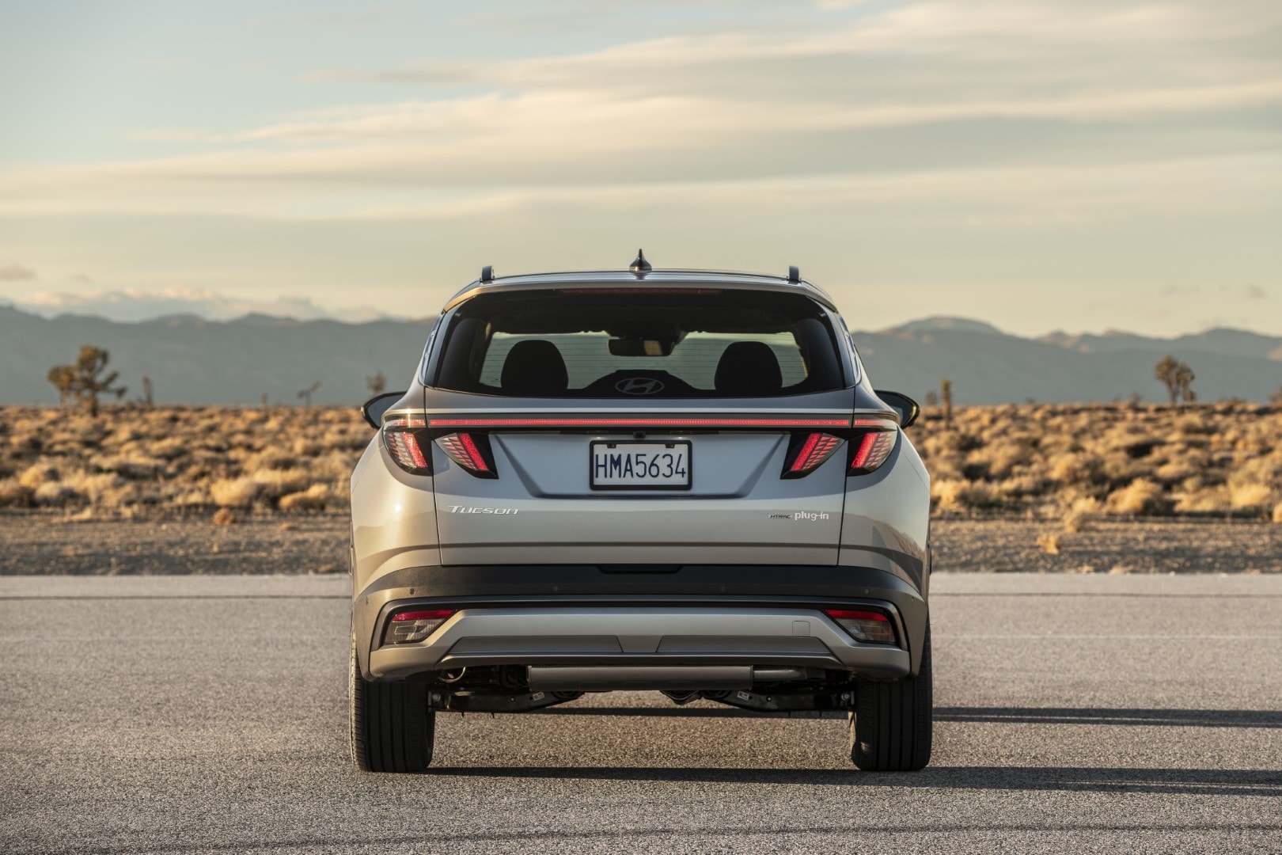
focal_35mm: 102
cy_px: 428
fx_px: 3632
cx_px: 641
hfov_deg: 20.0
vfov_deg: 13.4
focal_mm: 102
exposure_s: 1/100
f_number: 5
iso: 64
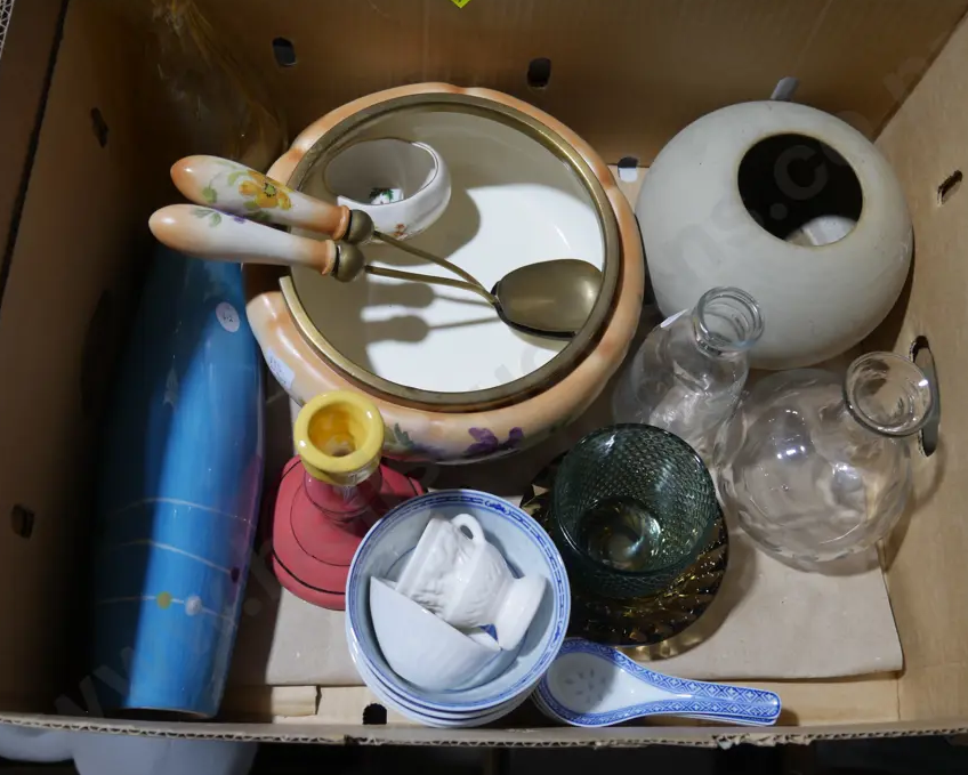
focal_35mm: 33
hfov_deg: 54.2
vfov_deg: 44.6
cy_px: 391
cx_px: 508
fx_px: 946
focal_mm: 14
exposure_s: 1/80
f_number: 3.5
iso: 200
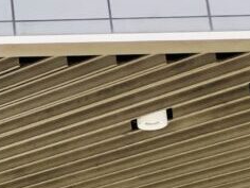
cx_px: -336
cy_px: 134
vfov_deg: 9.7
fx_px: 1098
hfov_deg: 11.1
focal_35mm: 152
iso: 25
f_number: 1.8
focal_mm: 3.99
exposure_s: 1/218
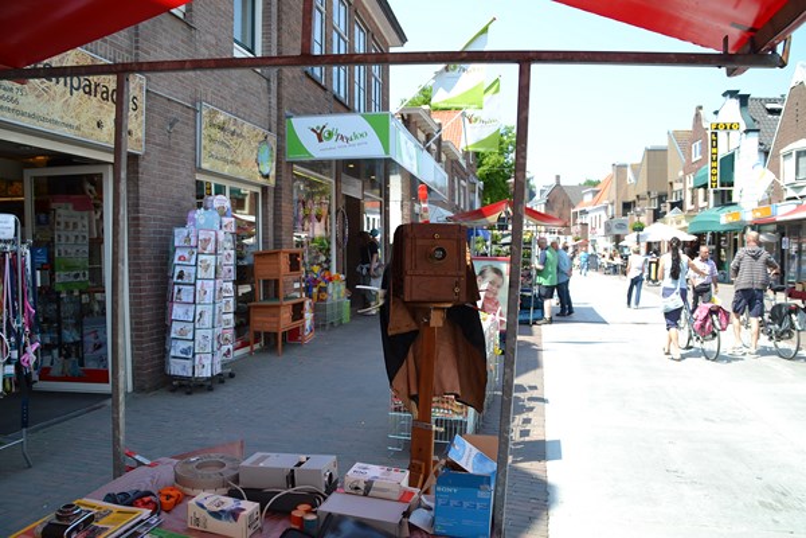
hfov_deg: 67.4
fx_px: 604
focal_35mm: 27
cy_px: 269
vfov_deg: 47.9
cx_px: 403
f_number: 6.3
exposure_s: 1/160
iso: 100
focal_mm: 18
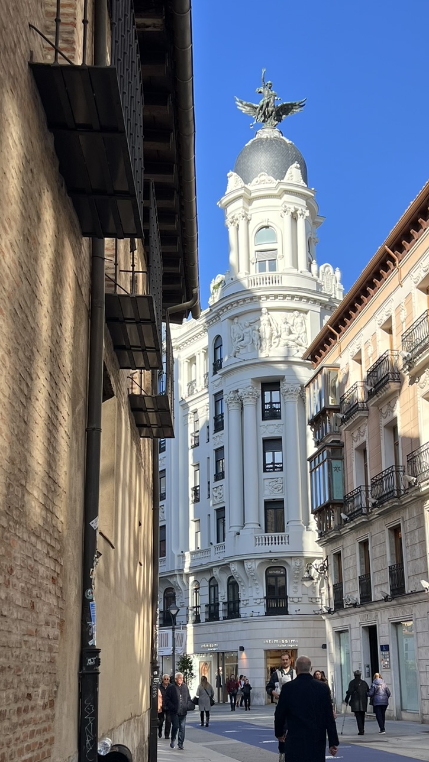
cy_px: 455
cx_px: 278
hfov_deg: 26.4
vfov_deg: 45.2
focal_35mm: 45
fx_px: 910
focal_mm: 5.7
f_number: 1.5
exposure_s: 1/1645
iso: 50
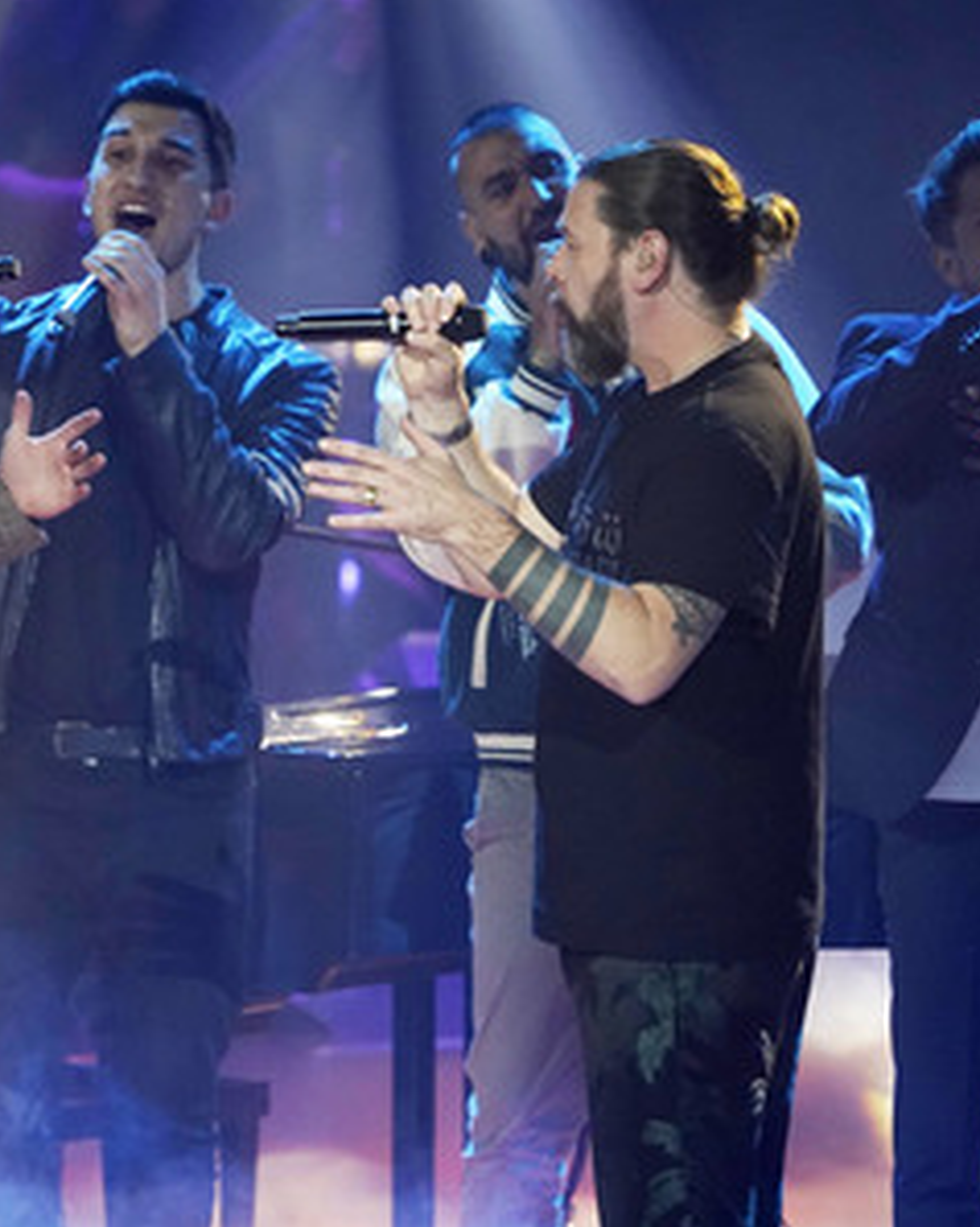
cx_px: 249
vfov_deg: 3.8
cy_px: 614
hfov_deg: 3.0
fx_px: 18654
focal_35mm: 514
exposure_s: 1/200
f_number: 6.3
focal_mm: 362
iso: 4000
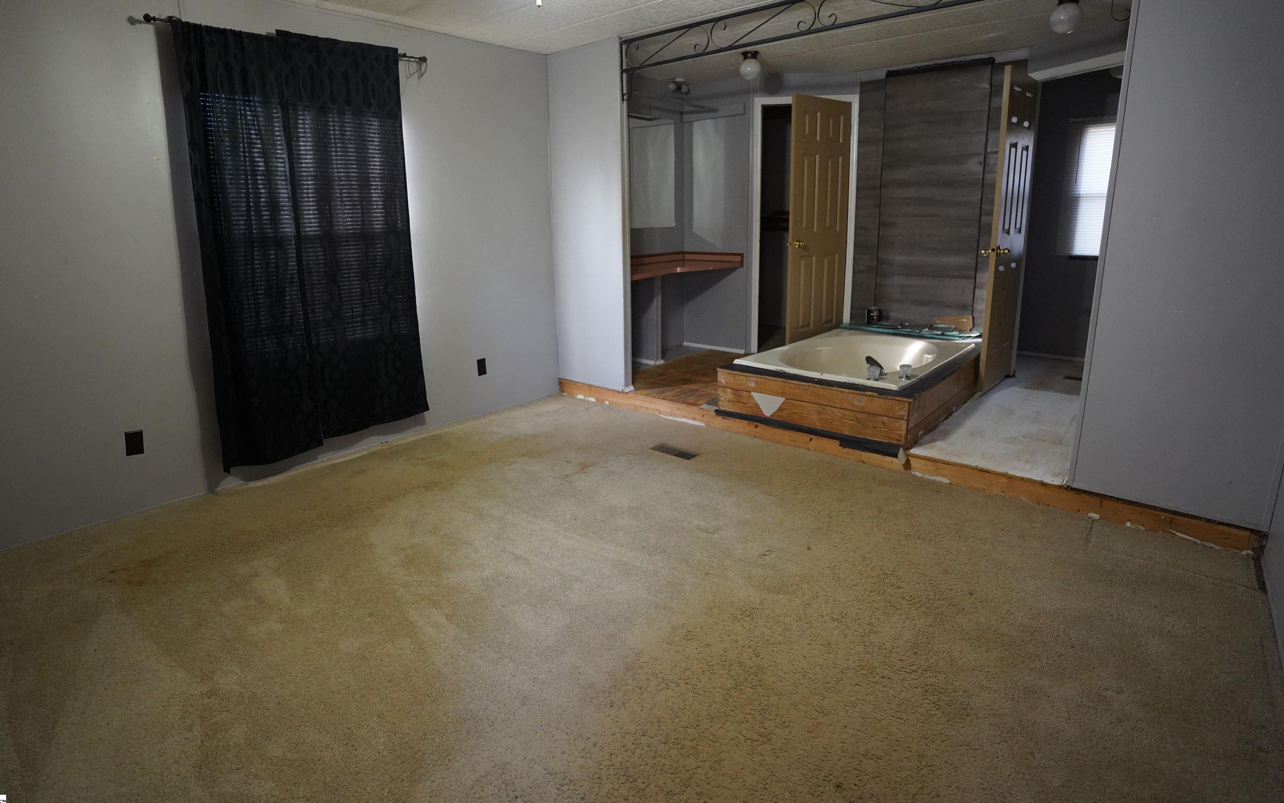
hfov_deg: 91.1
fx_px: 630
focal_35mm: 18
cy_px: 363
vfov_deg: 64.9
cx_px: 633
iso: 5000
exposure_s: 1/160
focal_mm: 17
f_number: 2.8
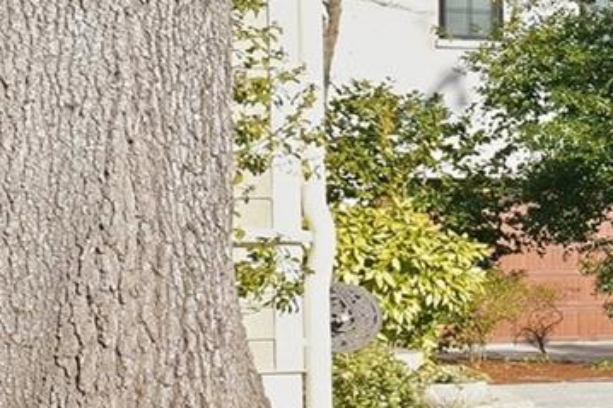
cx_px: 1684
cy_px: 178
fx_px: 1940
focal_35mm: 114
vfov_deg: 12.0
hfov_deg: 12.1
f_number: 7.1
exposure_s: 1/200
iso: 100
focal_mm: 20
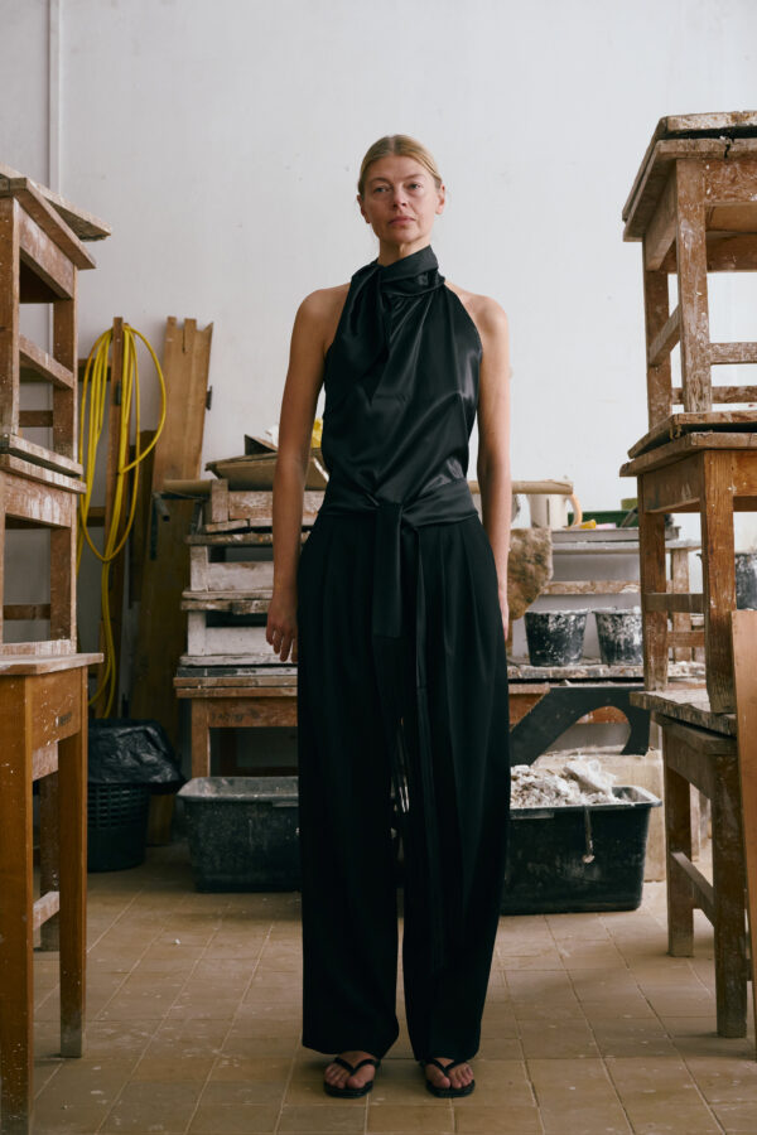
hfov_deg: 30.5
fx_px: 1388
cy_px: 568
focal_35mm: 44
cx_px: 378
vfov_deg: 44.5
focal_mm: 44
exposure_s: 1/125
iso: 1600
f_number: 5
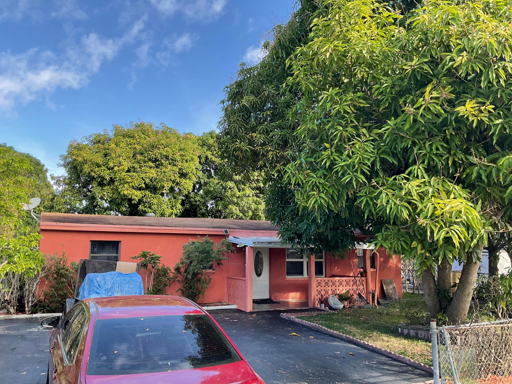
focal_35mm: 29
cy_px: 192
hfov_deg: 61.7
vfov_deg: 48.2
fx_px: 429
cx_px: 256
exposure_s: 1/279
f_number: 1.8
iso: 16
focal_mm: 3
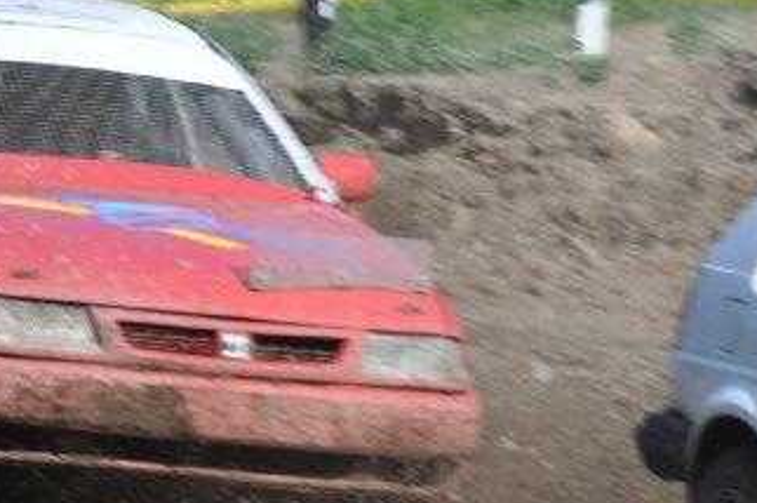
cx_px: 666
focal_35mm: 719
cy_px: 403
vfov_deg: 1.9
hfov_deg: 2.9
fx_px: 15103
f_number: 5.6
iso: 320
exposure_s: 1/500
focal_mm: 240
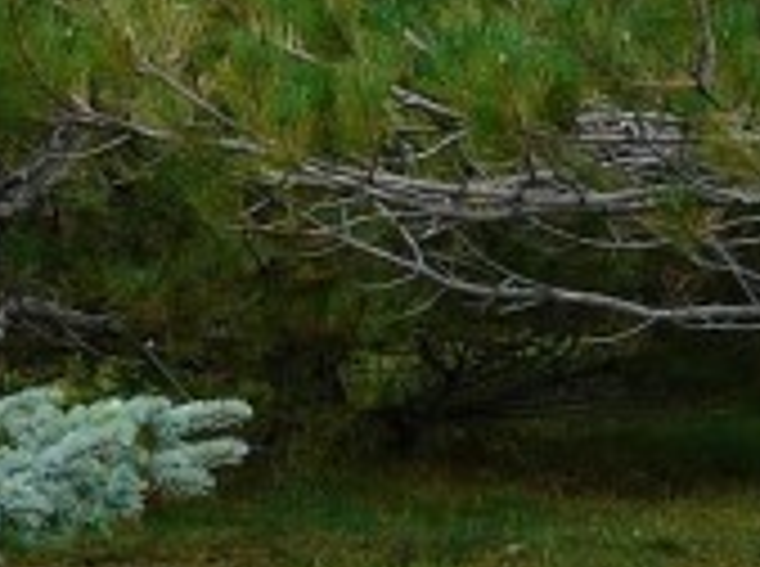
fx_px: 3724
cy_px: 135
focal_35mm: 170
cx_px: -342
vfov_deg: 8.7
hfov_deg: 11.2
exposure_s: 1/200
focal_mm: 4.6
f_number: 4.5
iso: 100
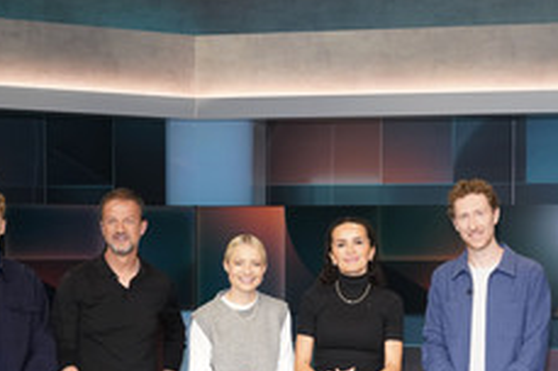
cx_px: 379
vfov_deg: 19.9
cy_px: 317
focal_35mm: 67
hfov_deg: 29.9
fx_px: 1037
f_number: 5
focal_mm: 34
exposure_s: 1/160
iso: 2000
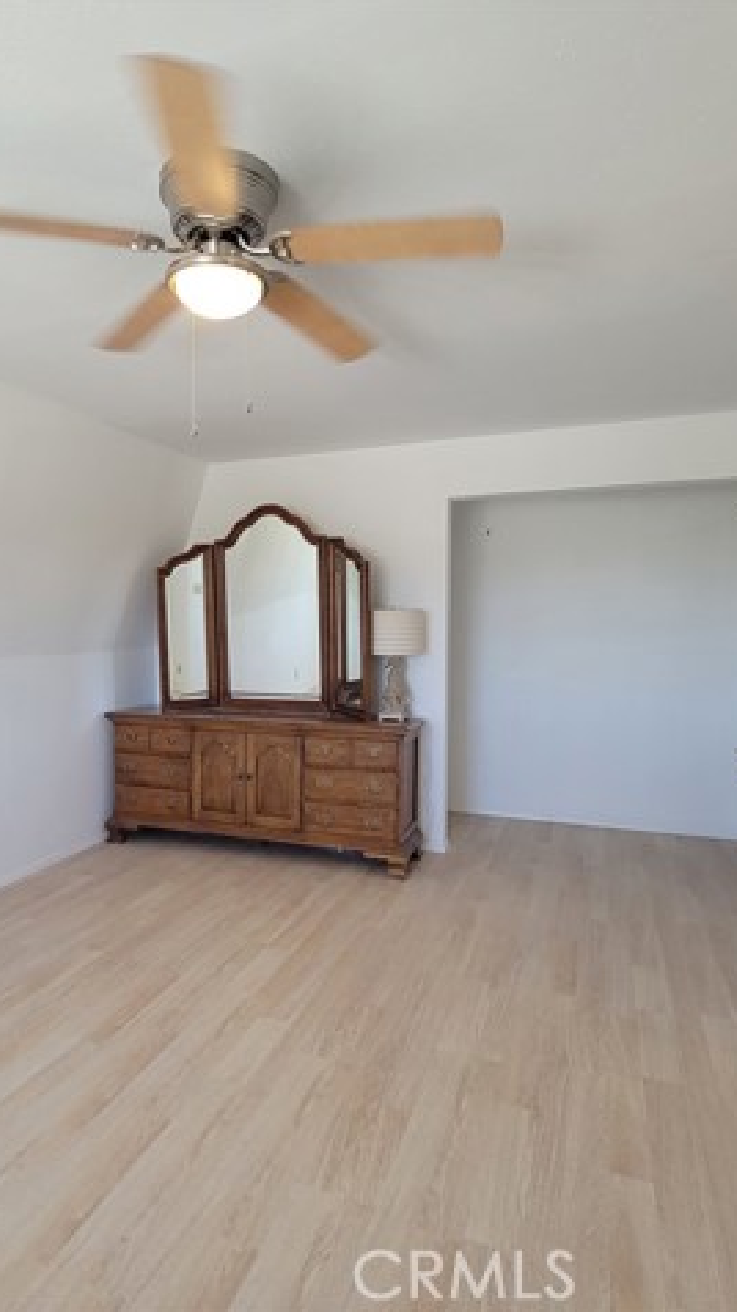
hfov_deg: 57.8
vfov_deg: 89.6
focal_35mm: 19
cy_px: 655
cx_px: 292
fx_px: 661
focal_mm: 2.2
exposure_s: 1/60
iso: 125
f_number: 2.2
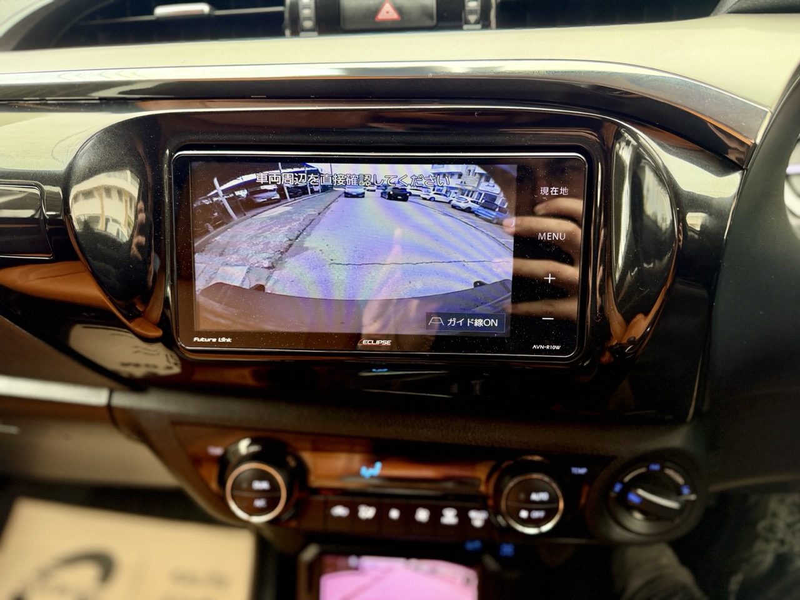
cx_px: 400
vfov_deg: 56.8
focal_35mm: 24
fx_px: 555
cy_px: 300
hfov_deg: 71.6
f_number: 1.78
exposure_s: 1/109
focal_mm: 6.76
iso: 200
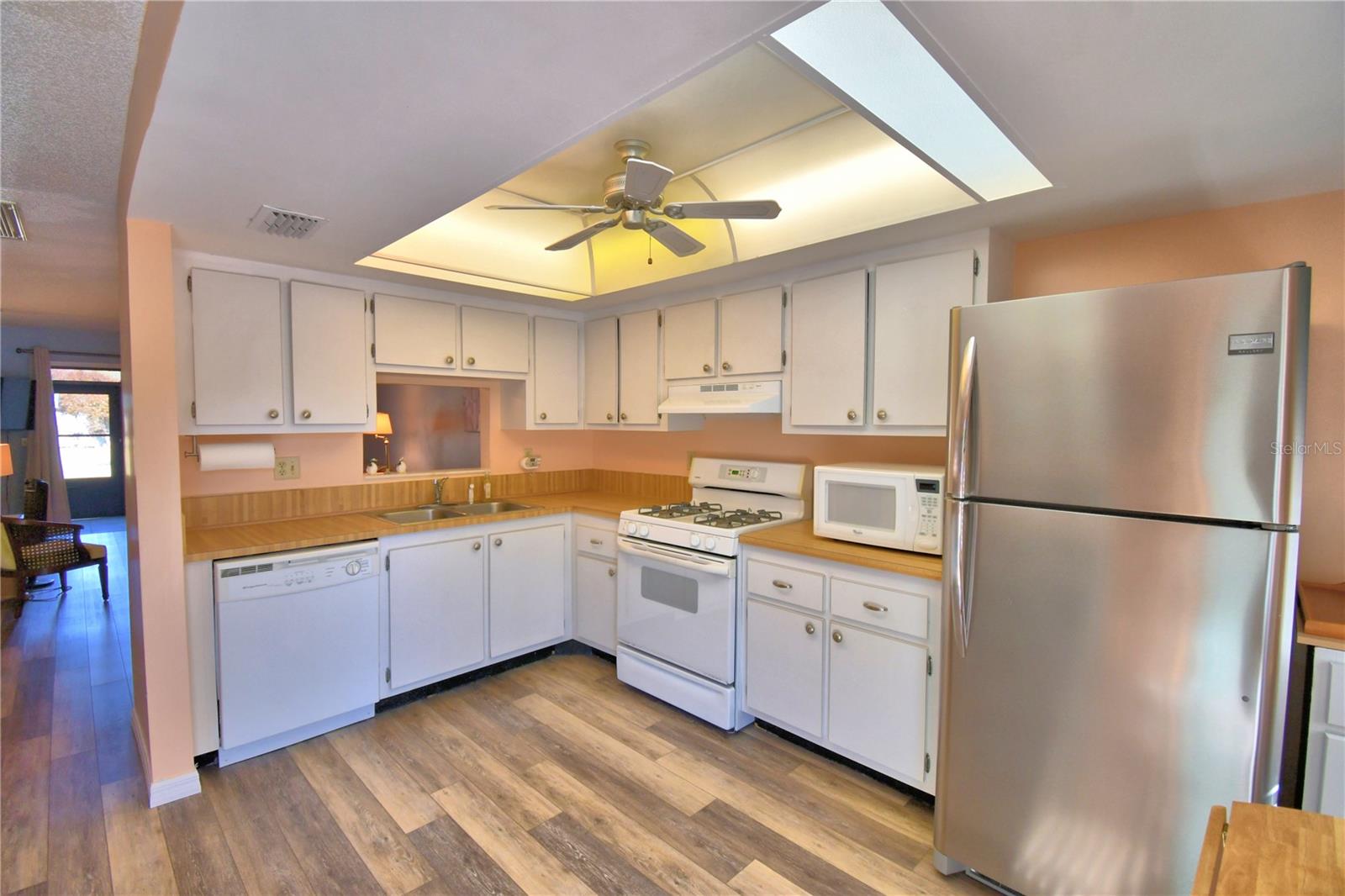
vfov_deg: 77.3
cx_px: 672
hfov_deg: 100.4
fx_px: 560
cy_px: 448
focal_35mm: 15
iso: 360
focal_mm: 10
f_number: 4.5
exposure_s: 1/125
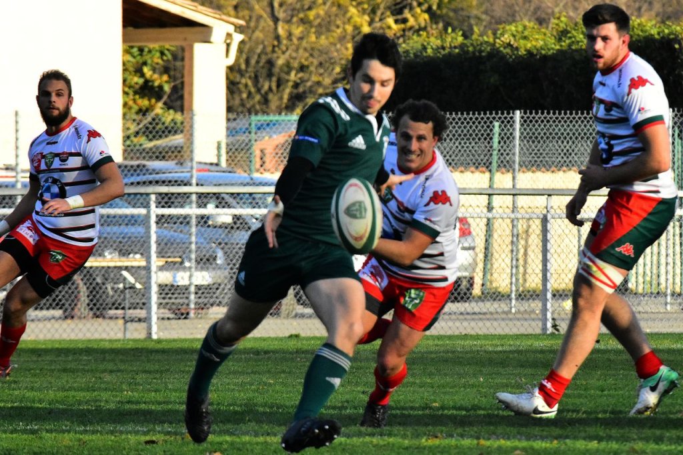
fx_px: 8534
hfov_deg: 4.6
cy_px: 228
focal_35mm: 450
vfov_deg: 3.1
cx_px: 342
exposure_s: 1/1600
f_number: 13
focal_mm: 300
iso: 2500
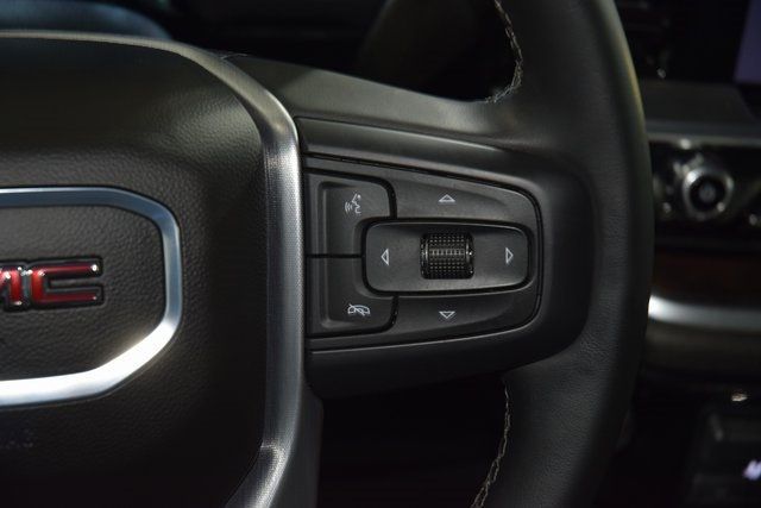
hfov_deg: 19.5
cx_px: 380
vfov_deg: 13.0
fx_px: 2220
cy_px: 254
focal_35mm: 105
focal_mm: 70
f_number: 4.5
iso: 1000
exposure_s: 1/8
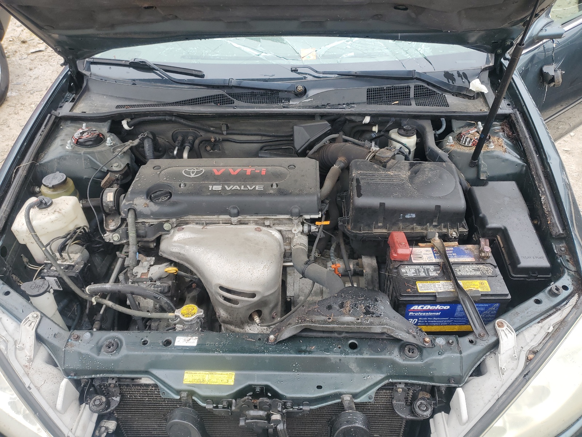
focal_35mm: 26
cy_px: 218
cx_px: 291
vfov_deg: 53.1
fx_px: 437
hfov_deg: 67.3
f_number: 1.5
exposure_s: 1/357
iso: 50
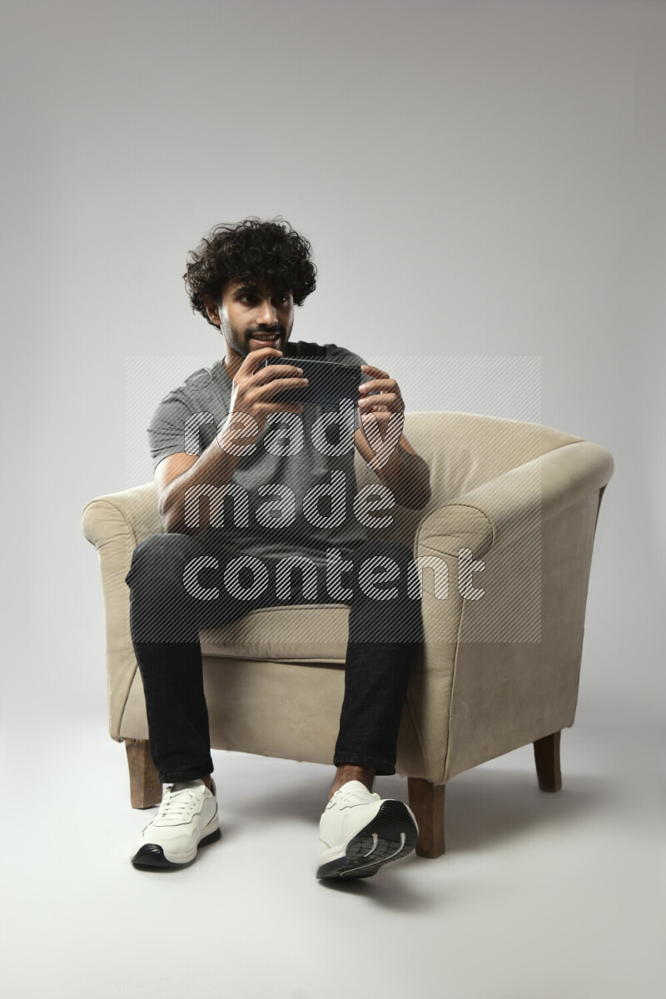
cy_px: 500
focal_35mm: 35
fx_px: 971
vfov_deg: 54.4
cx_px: 333
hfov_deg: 37.9
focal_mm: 35
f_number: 5.6
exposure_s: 1/125
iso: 400
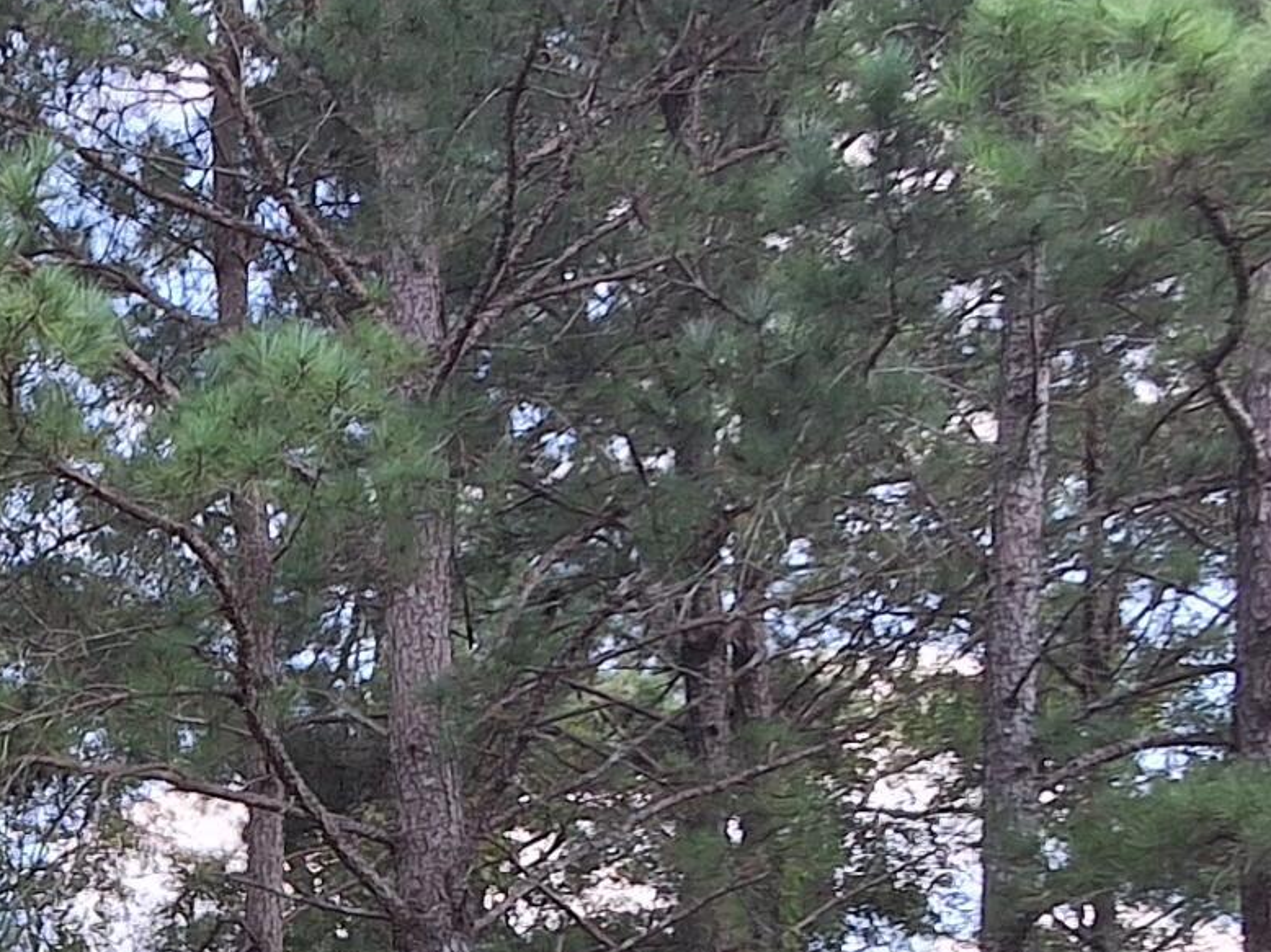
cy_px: 1429
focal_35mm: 108
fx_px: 3964
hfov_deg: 17.3
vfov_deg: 13.0
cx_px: -273
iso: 32
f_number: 1.9
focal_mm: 2.91
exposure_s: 1/371
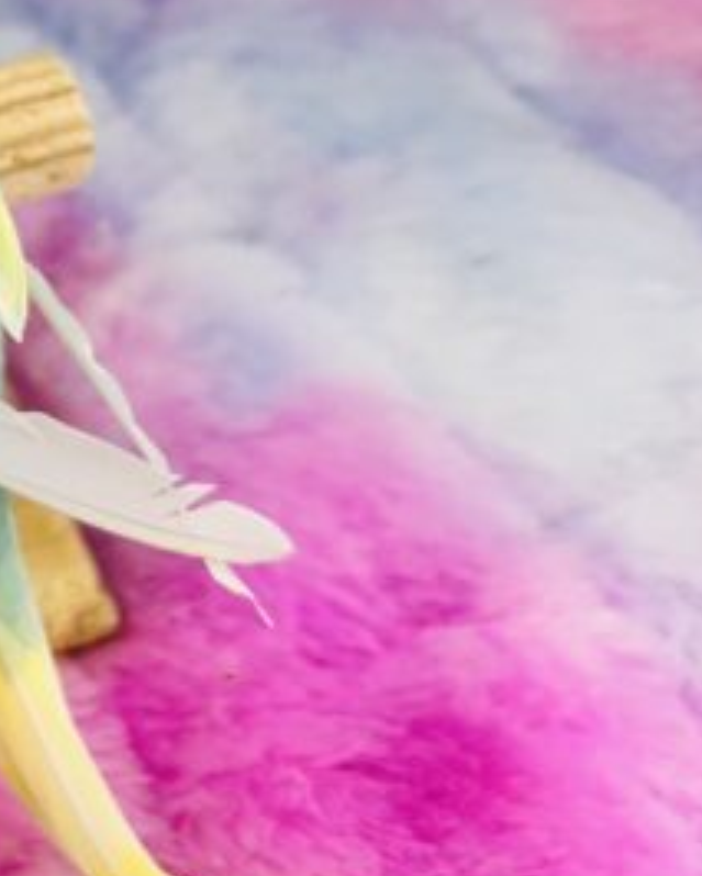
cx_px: -274
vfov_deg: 30.0
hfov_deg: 21.8
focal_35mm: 61
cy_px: 132
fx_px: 1583
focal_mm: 5.7
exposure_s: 1/50
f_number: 1.5
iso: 80
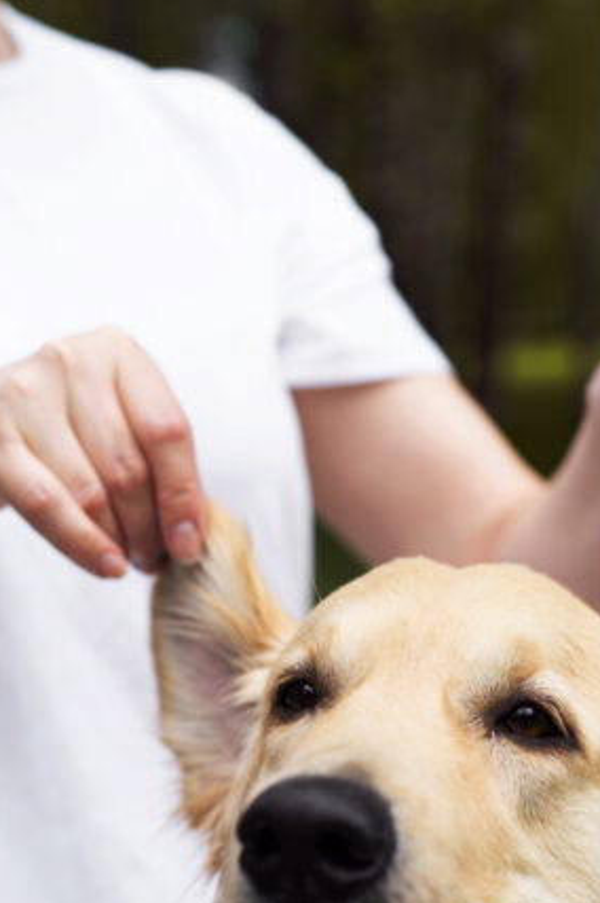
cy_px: 638
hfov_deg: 16.2
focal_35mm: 84
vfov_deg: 24.0
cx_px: 382
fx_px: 2103
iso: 125
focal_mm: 35
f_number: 2.2
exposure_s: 1/640
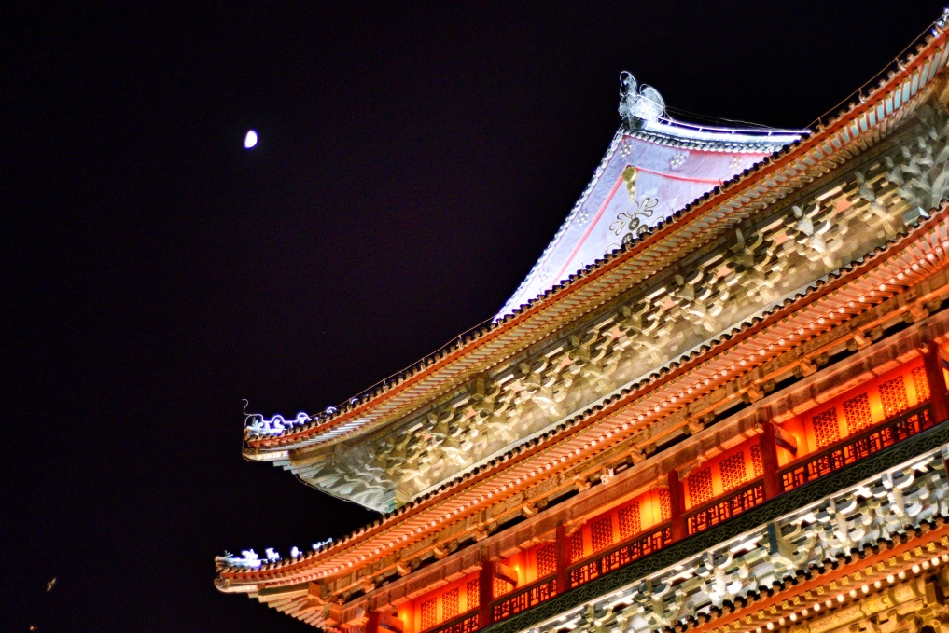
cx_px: 535
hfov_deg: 33.9
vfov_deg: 23.0
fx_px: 1556
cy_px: 351
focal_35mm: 59
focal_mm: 50
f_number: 1.8
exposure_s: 1/320
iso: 1250
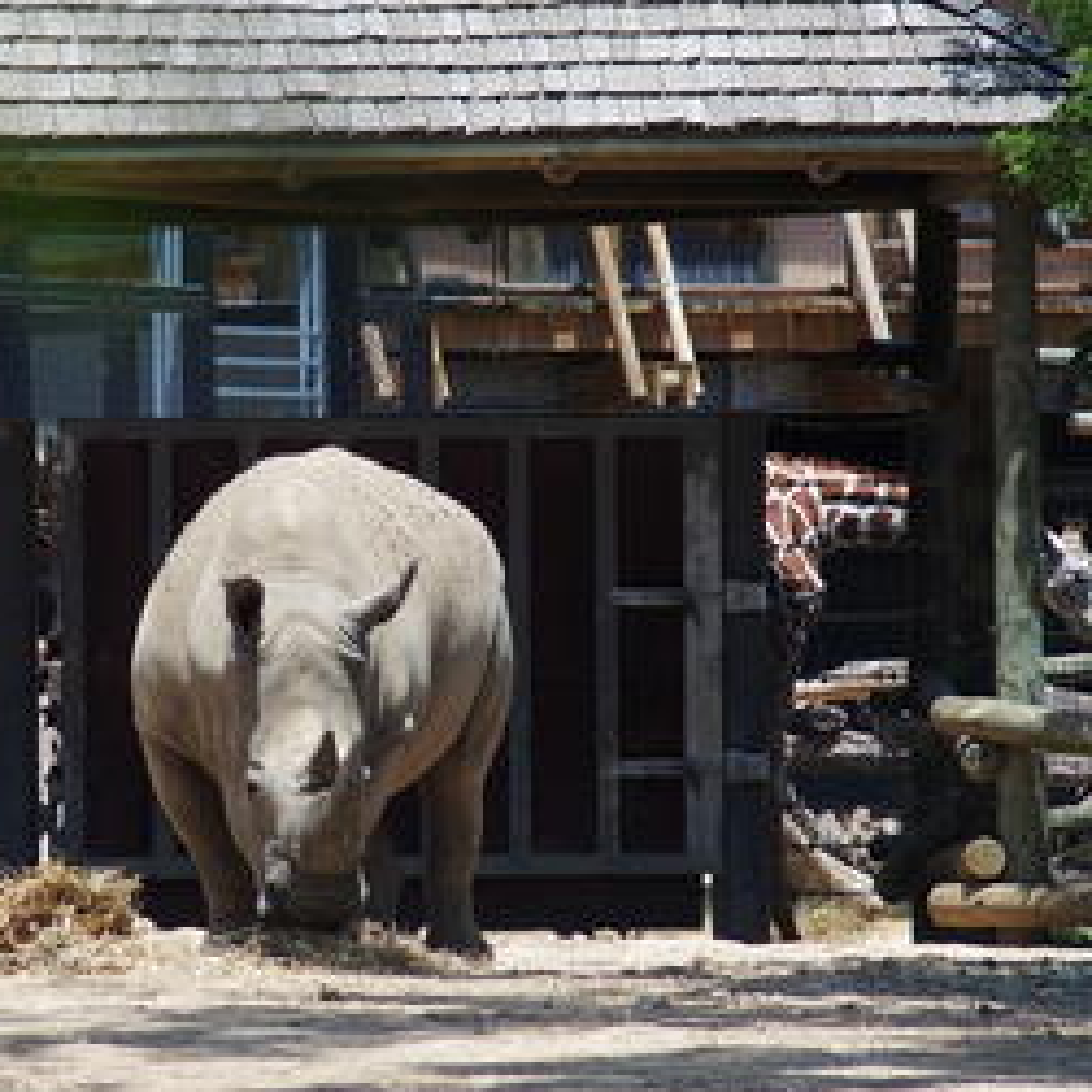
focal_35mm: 476
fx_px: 16989
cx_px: 200
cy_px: 492
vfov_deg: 3.7
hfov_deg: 3.7
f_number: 3.5
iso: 100
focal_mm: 64.3
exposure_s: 1/800
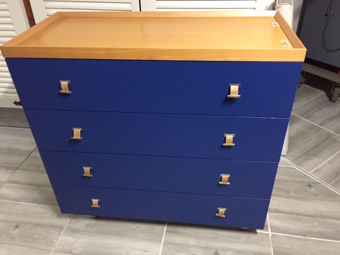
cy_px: 128
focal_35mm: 29
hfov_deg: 61.7
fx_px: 285
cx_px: 170
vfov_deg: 48.2
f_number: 2.2
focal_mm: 4.15
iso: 500
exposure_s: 1/17
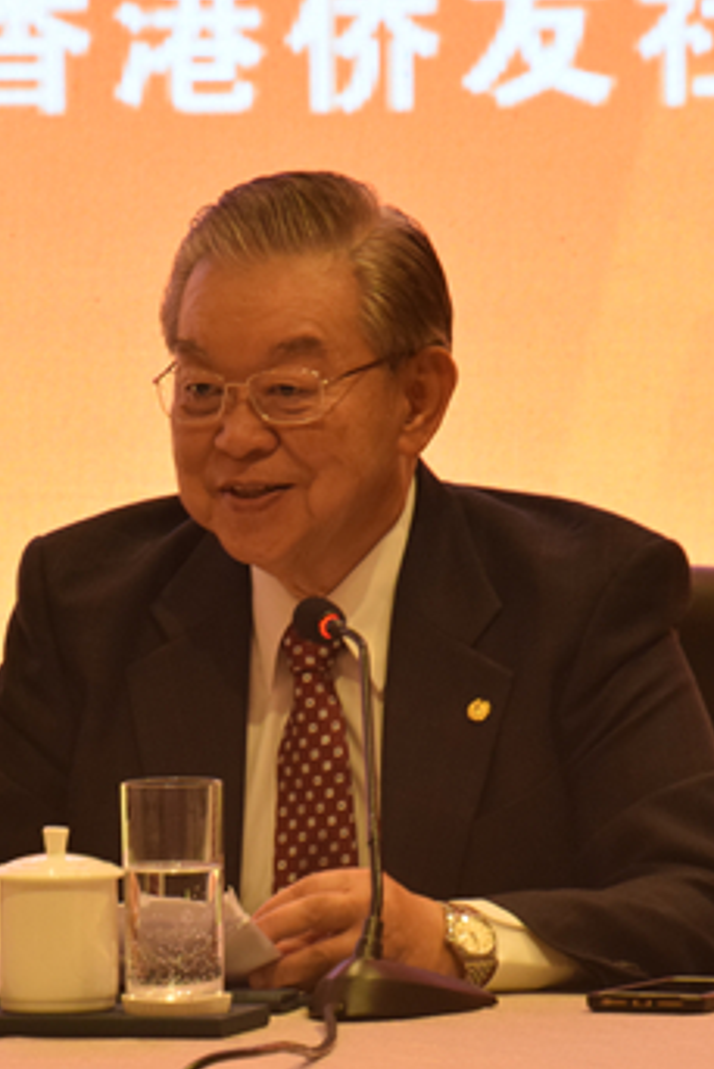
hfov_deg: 3.7
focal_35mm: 367
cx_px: 209
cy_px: 534
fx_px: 10906
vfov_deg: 5.6
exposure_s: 1/30
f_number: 10
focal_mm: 140
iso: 800
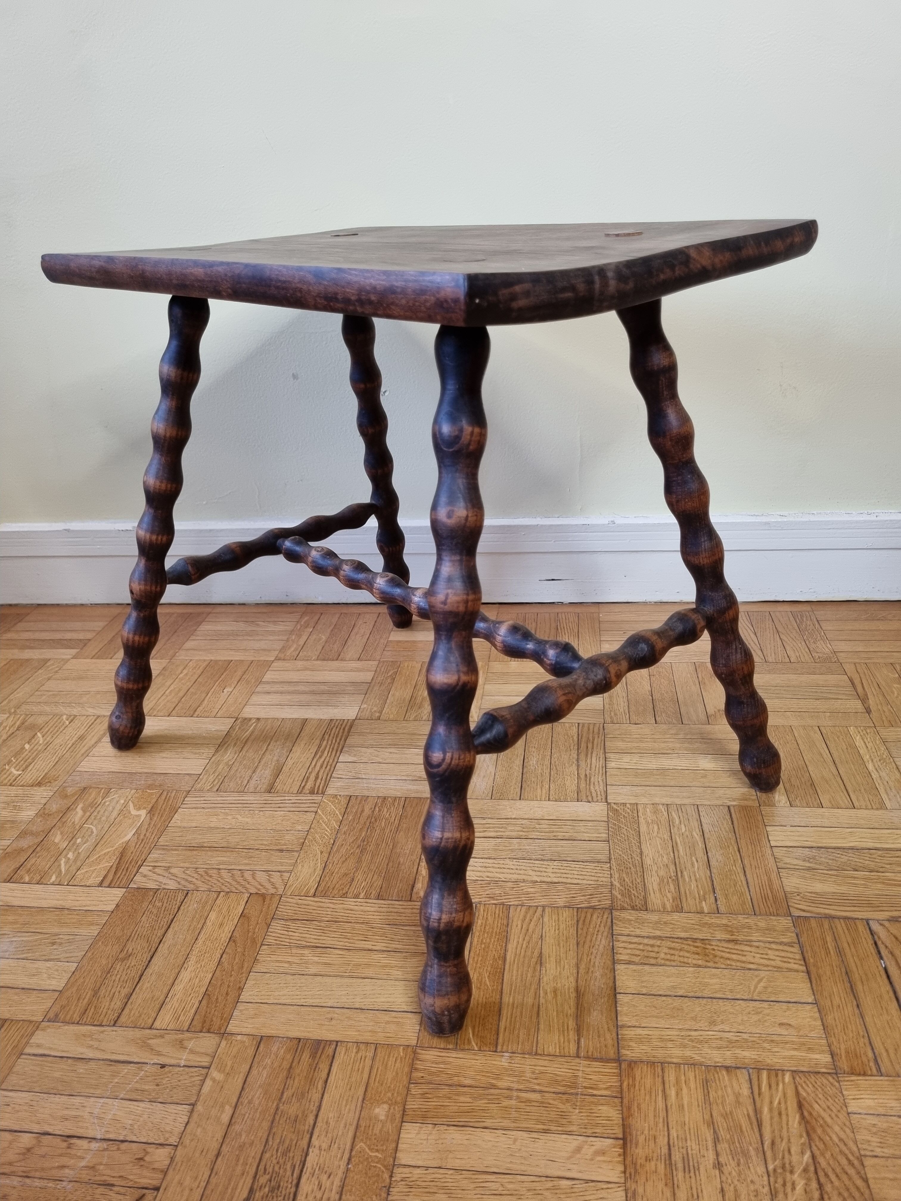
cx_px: 450
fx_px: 902
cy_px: 600
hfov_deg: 53.1
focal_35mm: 26
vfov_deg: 67.3
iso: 320
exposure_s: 1/100
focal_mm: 5.4
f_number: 1.8
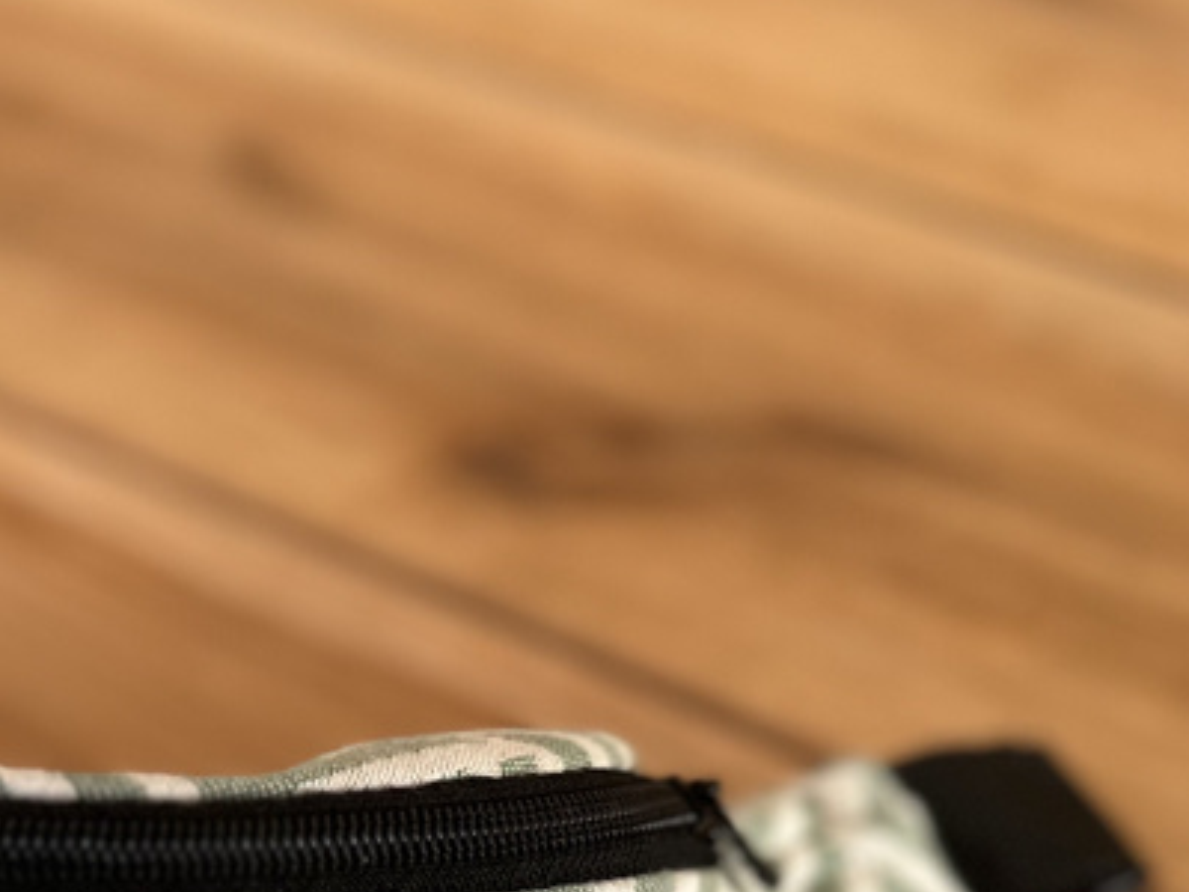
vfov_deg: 25.4
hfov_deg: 31.3
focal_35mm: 54
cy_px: 938
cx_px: -140
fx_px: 1855
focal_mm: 6.86
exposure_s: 1/121
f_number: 1.78
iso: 80
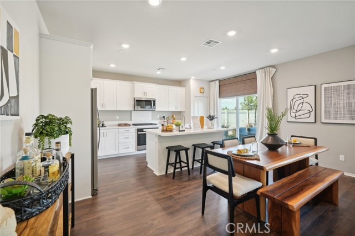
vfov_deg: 73.7
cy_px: 118
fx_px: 158
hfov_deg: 96.8
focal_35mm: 16
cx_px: 178
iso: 400
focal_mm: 16
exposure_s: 1/15
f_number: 8
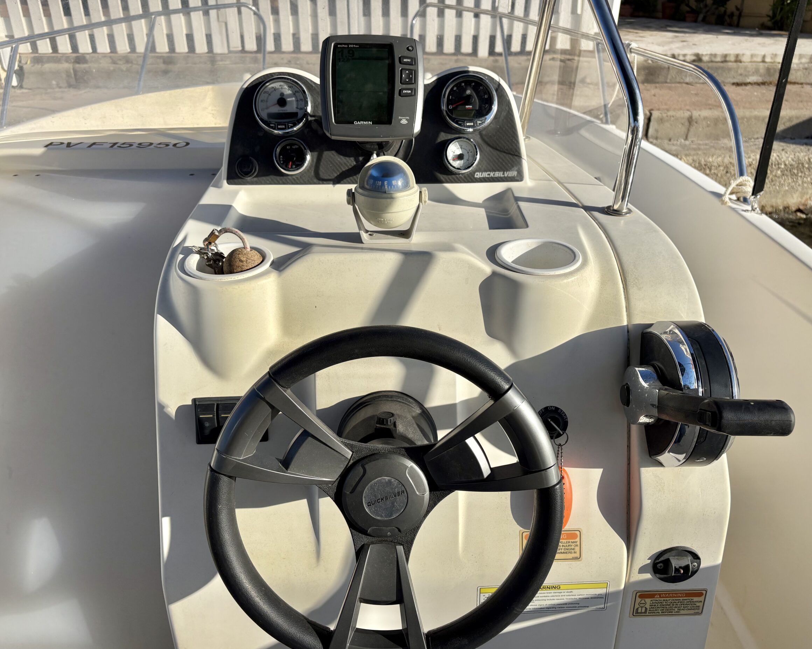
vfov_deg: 51.5
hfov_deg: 62.2
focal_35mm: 28
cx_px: 414
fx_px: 673
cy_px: 334
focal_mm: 5.96
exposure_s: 1/5814
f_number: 1.6
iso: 50
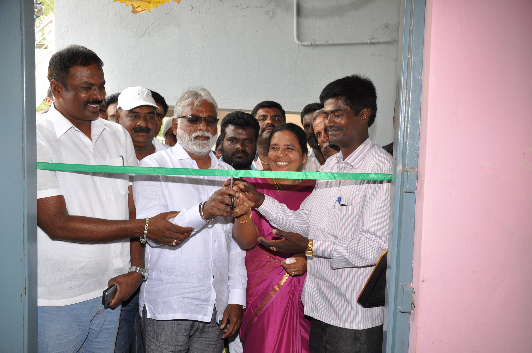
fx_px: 487
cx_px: 266
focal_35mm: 33
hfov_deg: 57.3
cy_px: 176
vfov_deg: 39.9
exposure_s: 1/125
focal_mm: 22
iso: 400
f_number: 6.3
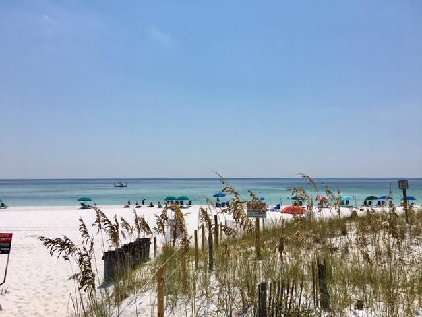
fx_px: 354
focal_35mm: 29
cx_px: 211
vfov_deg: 48.2
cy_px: 158
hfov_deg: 61.7
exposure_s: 1/5495
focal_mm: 4.15
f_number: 2.2
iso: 25
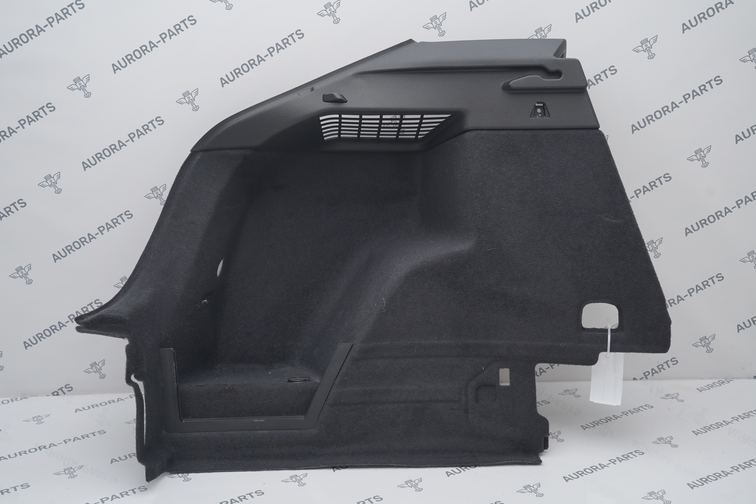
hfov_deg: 45.4
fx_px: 903
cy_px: 252
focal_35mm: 43
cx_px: 378
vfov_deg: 31.2
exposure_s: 1/160
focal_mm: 43
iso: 500
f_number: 6.3
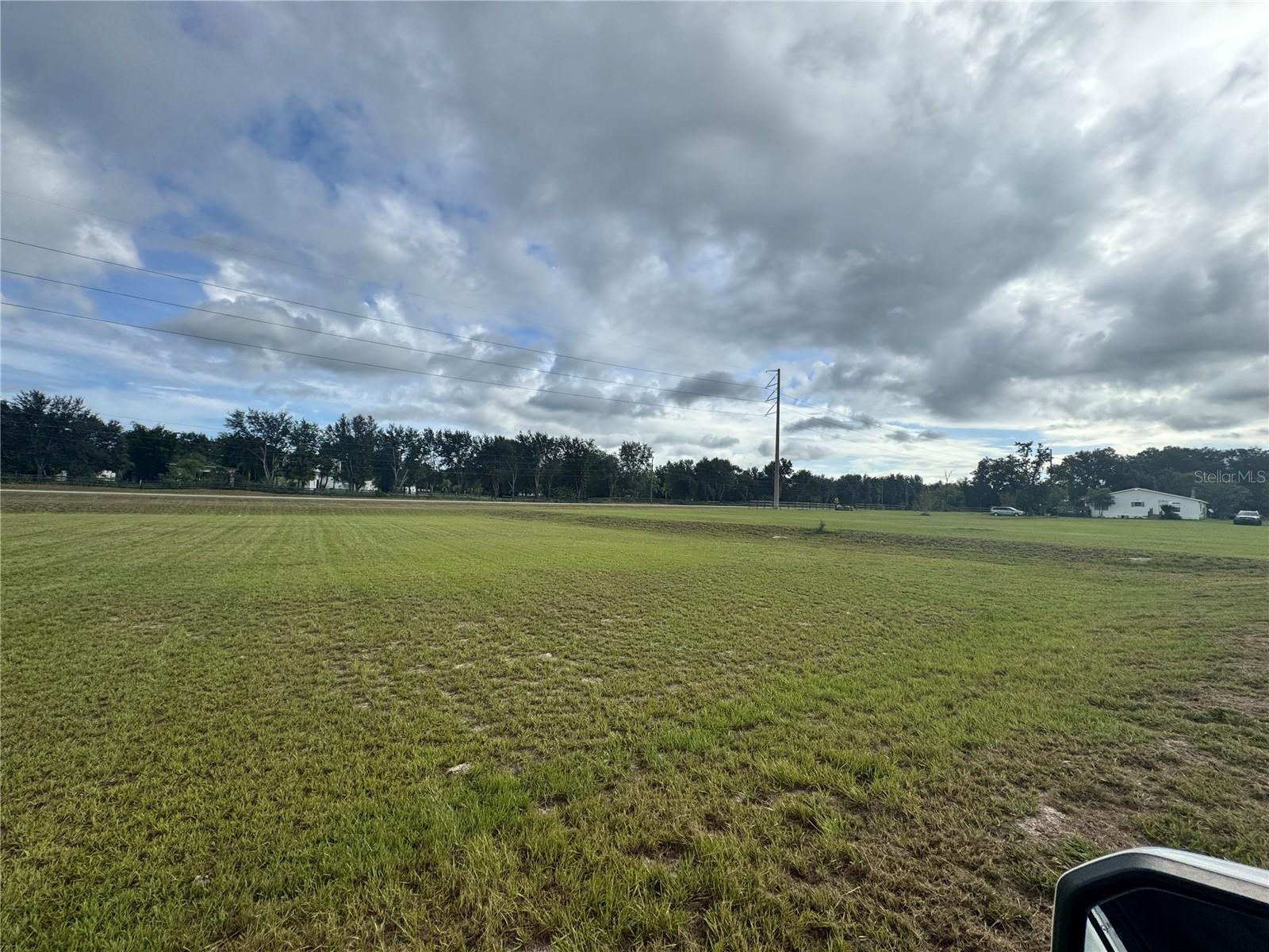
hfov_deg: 102.1
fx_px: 513
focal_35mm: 14
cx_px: 634
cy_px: 476
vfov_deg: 85.7
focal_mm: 2.22
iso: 50
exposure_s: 1/2028
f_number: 2.2
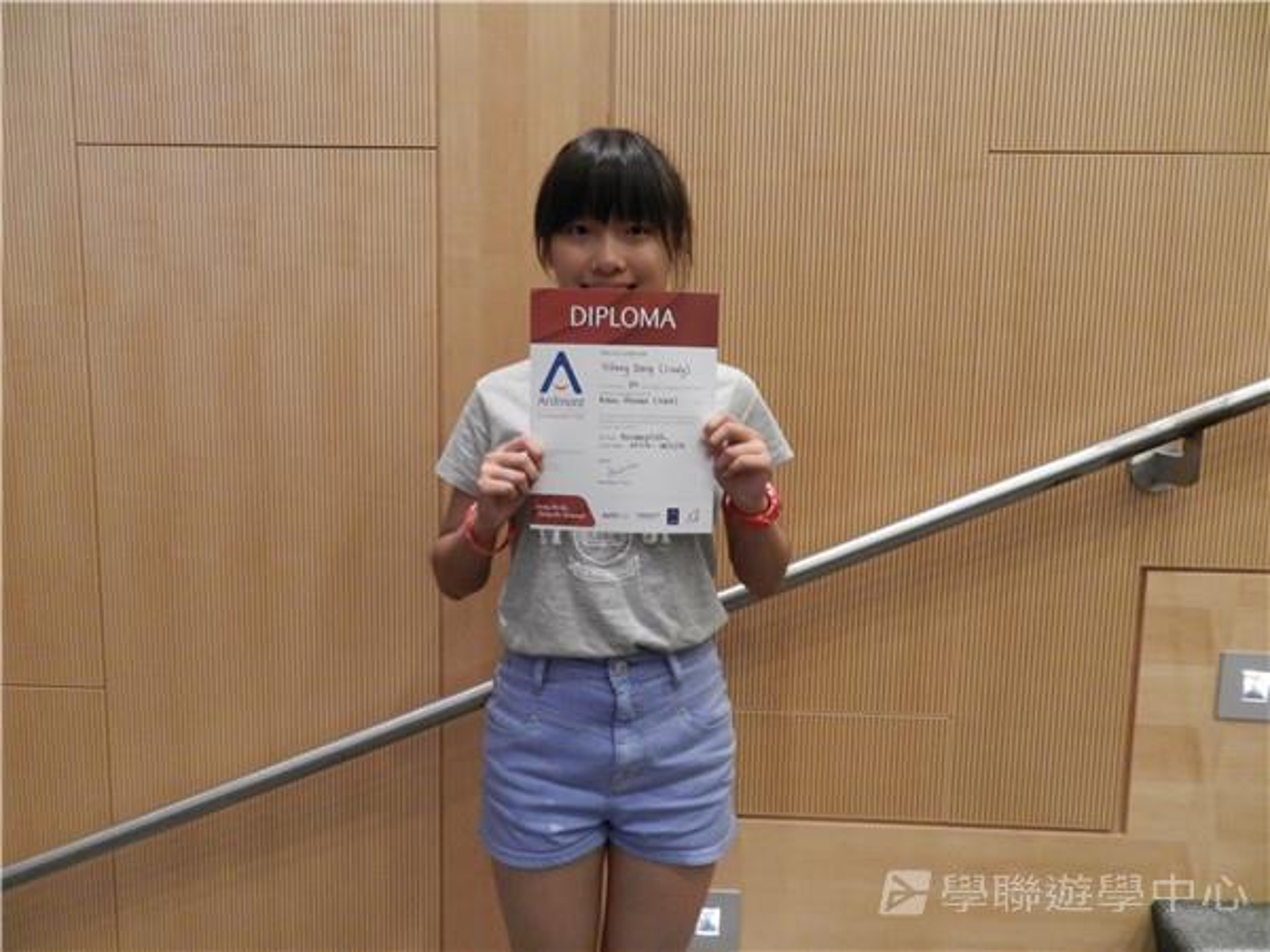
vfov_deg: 58.9
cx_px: 635
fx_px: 844
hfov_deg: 73.9
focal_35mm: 23
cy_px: 476
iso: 800
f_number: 3.4
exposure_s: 1/10
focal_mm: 4
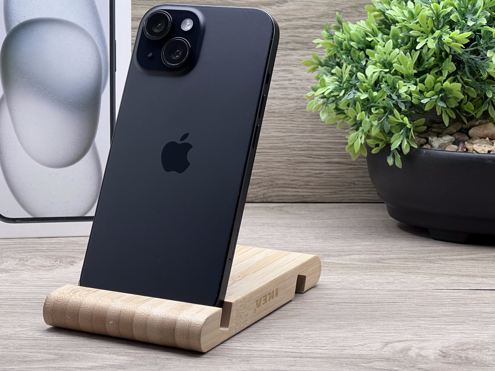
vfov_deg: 14.9
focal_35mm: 99
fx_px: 1416
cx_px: 194
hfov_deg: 19.8
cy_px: 138
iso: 80
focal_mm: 9
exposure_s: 1/100
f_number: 2.8
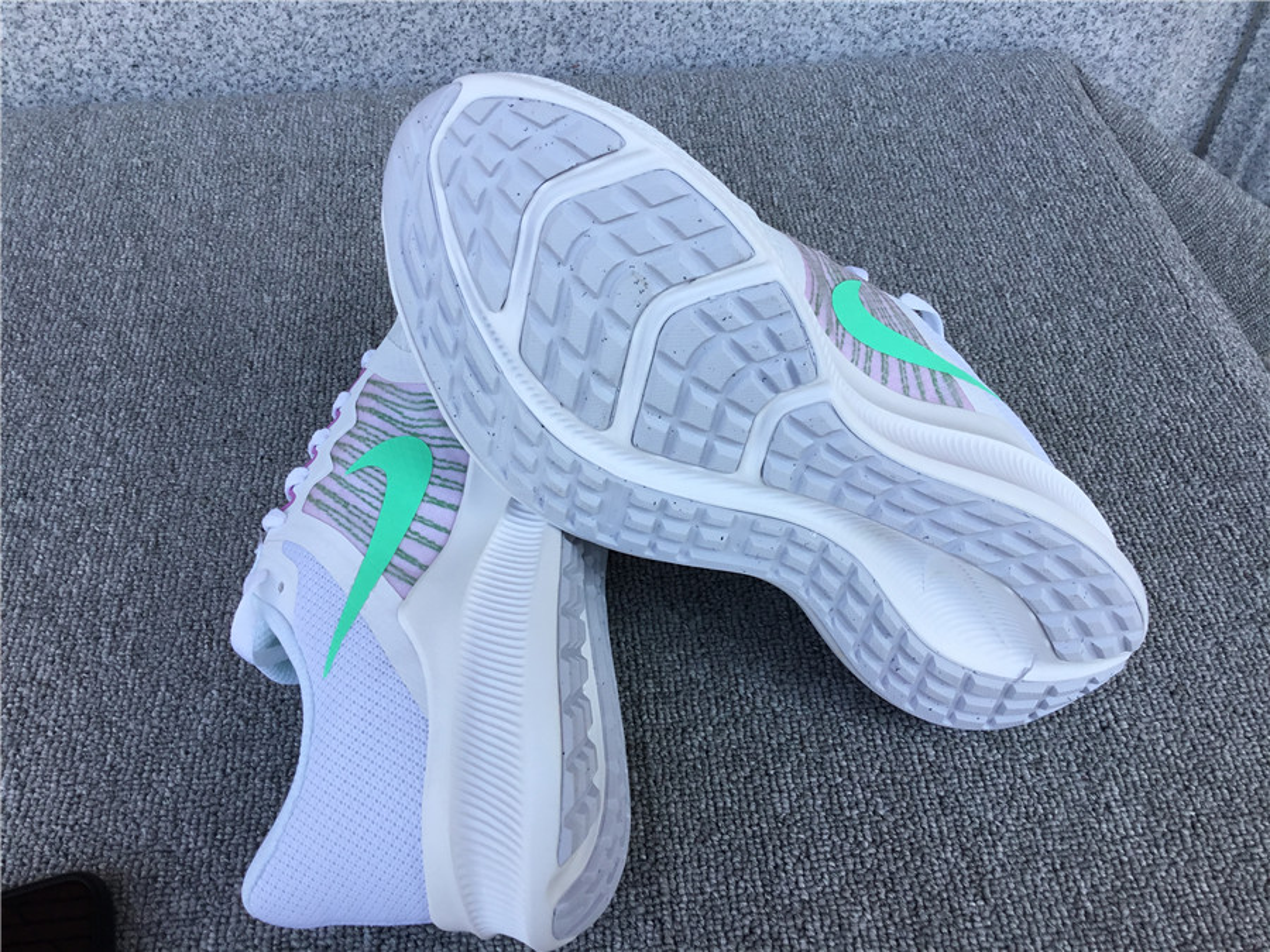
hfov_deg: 58.4
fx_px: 1137
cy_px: 476
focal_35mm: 31
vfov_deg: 45.4
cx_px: 635
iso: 25
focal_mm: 3.3
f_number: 2.4
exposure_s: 1/232
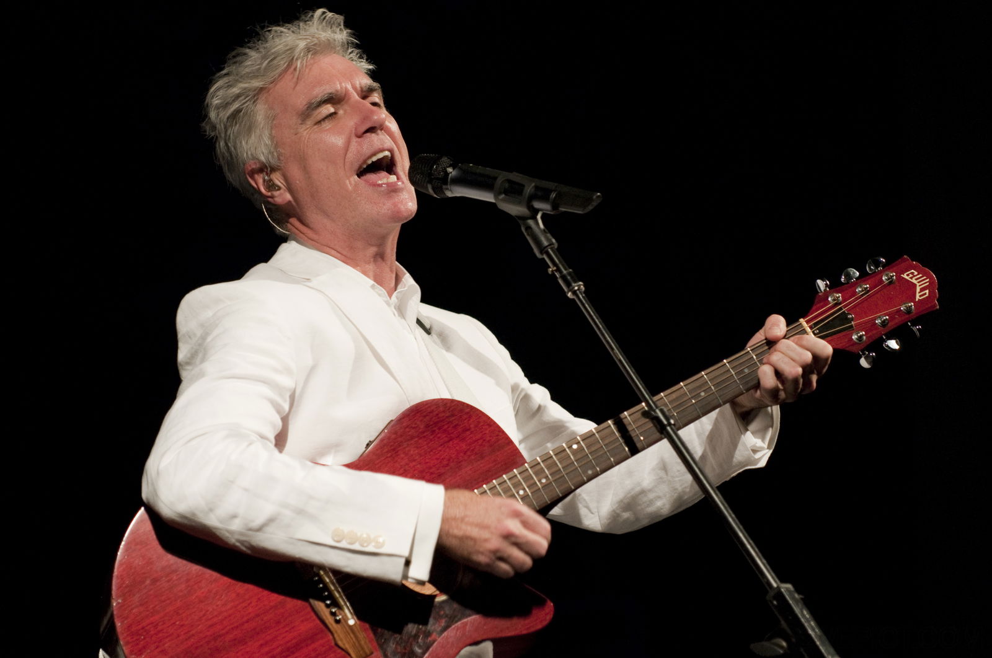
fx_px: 6604
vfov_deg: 5.7
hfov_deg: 8.6
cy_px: 329
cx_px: 496
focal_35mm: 240
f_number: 2.8
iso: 1250
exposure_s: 1/125
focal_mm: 160
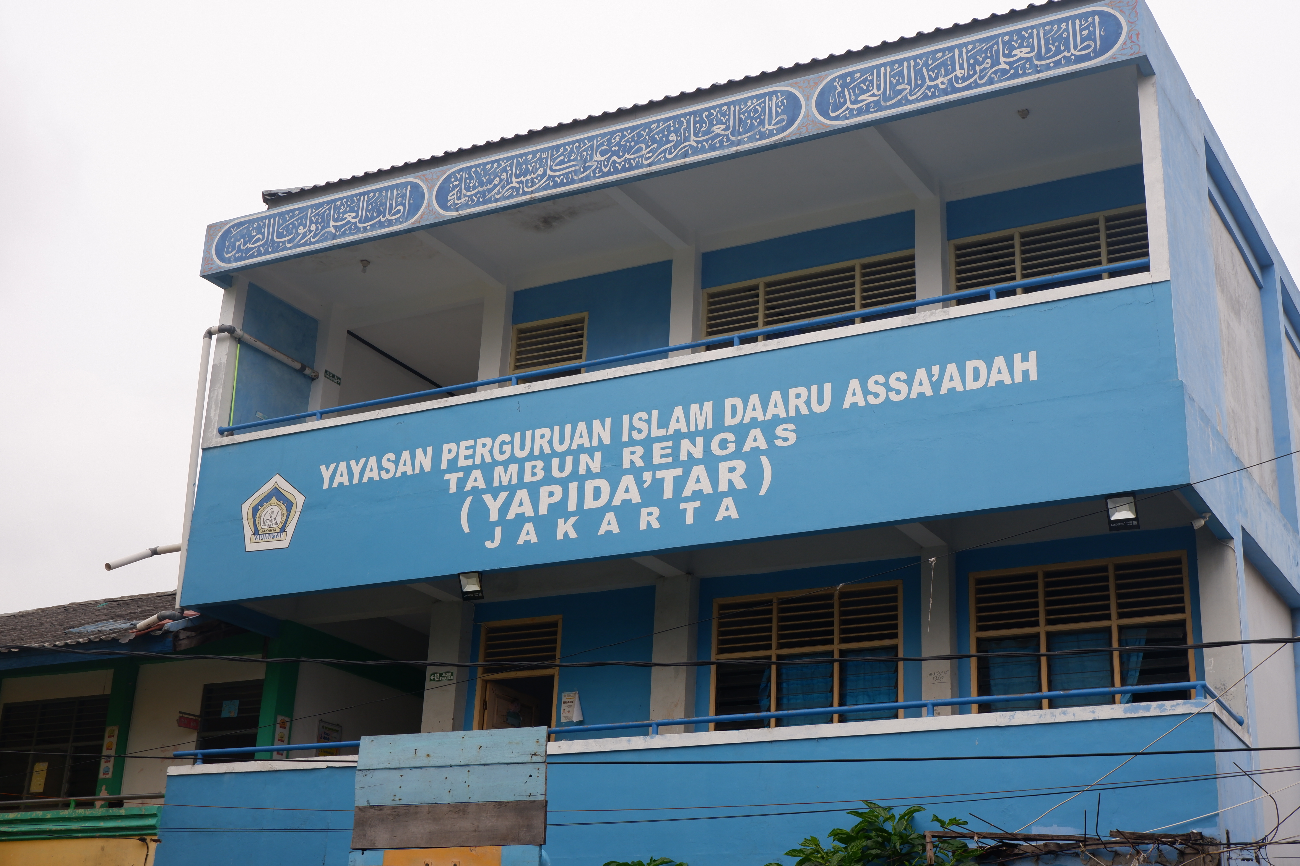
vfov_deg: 28.6
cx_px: 650
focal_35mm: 47
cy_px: 433
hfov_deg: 41.9
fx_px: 1697
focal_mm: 31.4
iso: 200
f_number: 8
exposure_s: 1/125
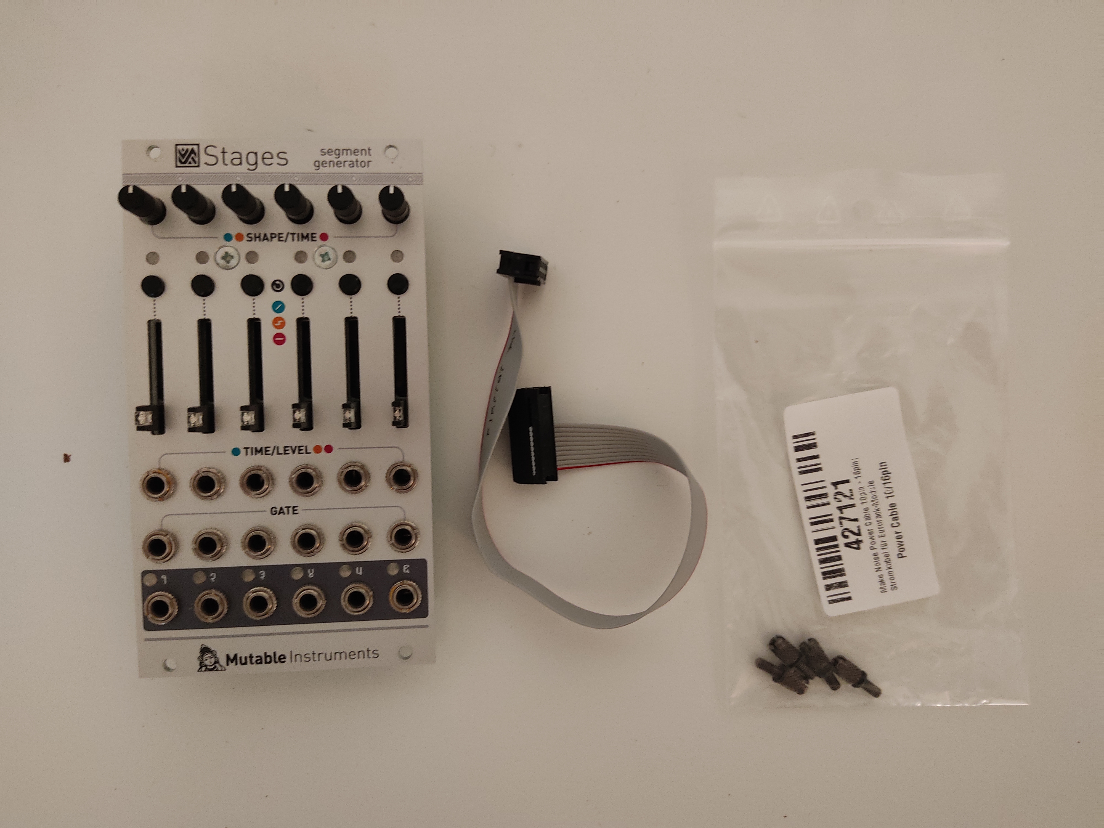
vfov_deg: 53.1
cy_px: 414
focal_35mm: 26
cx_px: 552
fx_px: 829
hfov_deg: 67.3
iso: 2367
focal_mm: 4.74
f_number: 1.79
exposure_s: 1/20
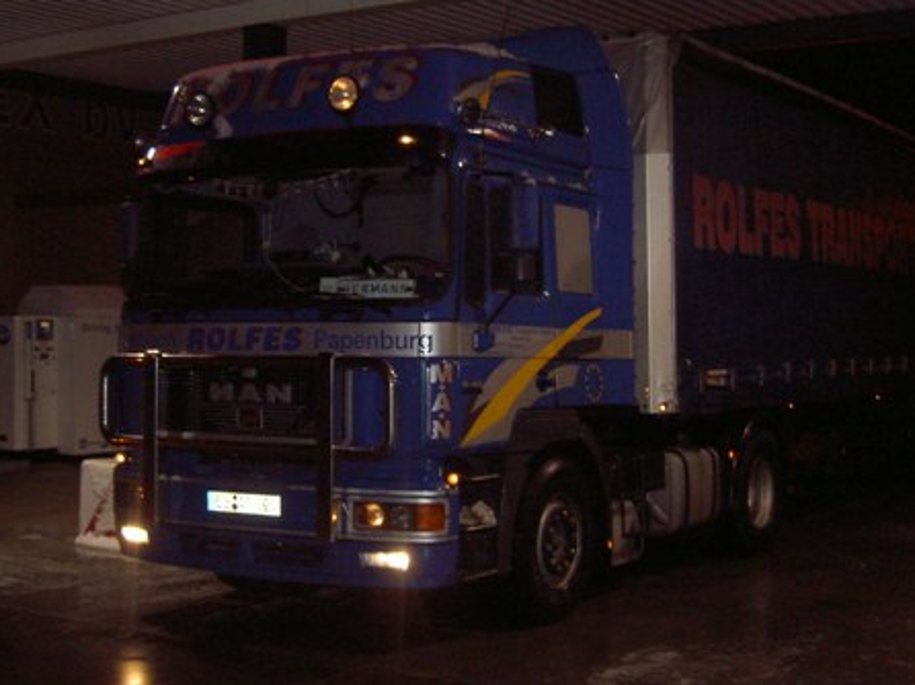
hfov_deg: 34.4
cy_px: 359
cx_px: 435
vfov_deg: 26.1
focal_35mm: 56
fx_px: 1479
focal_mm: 8
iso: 200
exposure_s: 1/60
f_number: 2.8
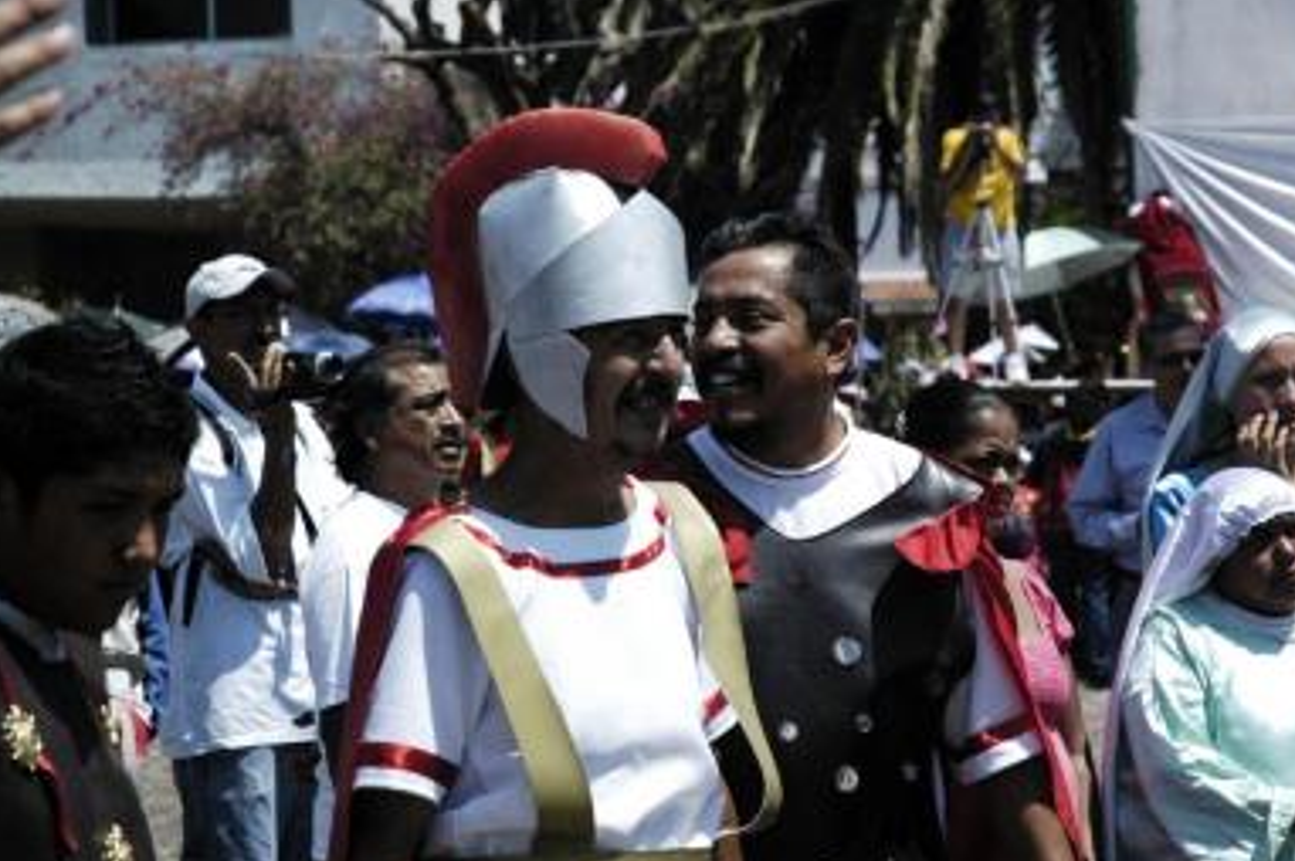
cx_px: 651
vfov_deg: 12.4
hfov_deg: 18.6
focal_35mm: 110
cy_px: 424
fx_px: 3953
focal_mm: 70
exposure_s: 1/6400
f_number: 6.3
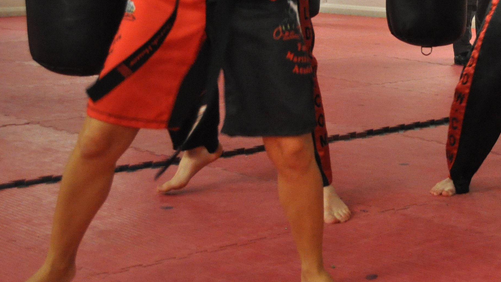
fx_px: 1169
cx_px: 571
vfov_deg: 13.6
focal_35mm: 88
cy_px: 9
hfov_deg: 22.6
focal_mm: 24
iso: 1600
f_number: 4
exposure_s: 1/80
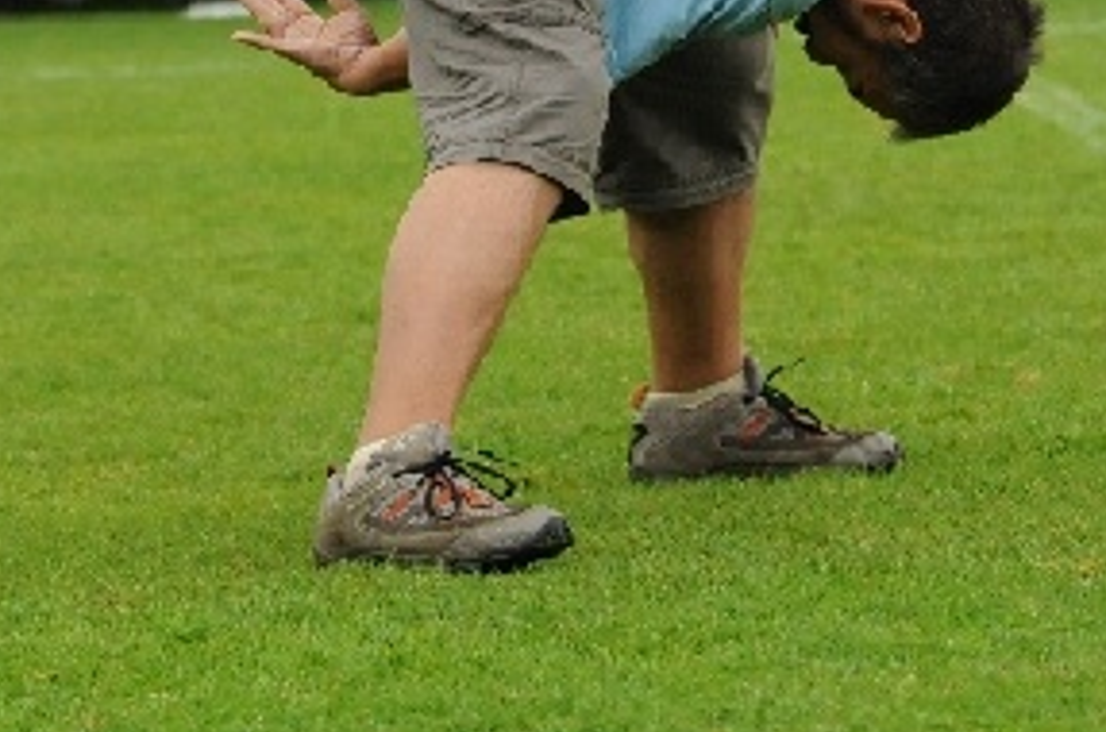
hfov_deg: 7.0
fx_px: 8982
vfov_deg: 4.6
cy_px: -283
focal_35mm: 293
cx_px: 628
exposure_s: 1/2000
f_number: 3.2
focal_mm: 70
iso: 800
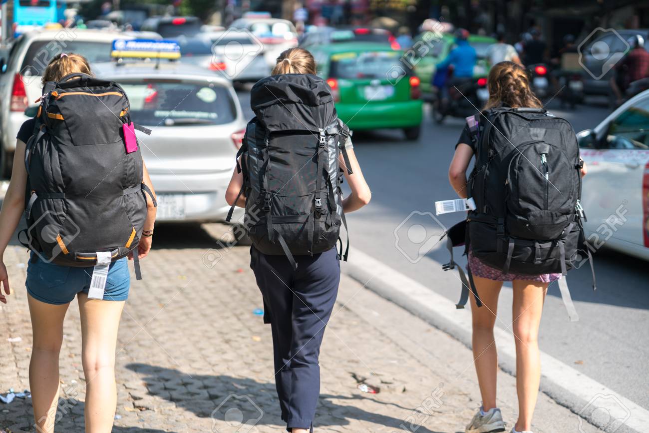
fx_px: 1532
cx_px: 324
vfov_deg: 16.1
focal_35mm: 85
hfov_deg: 23.9
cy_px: 216
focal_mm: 85
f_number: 2.2
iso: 200
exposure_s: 1/3200
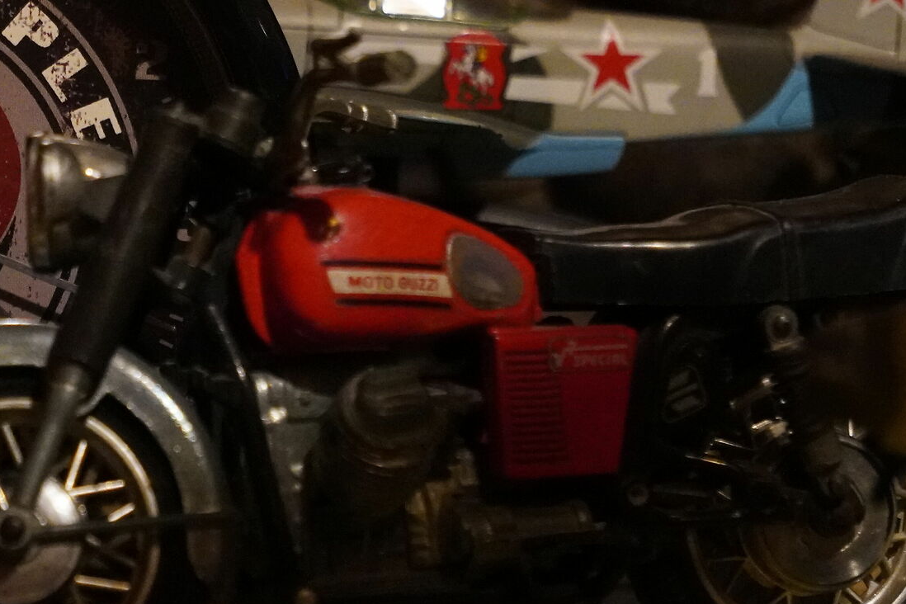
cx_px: 77
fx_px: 13289
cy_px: 40
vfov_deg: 2.6
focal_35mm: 528
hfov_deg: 3.9
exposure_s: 1/25
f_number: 6.3
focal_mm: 161
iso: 6400
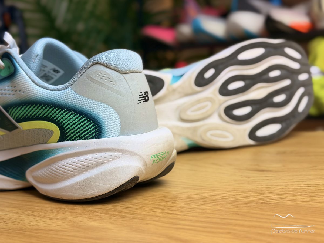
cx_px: 162
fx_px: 449
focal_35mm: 48
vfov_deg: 30.3
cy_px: 122
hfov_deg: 39.7
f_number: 1.78
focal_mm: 6.76
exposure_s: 1/100
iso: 64
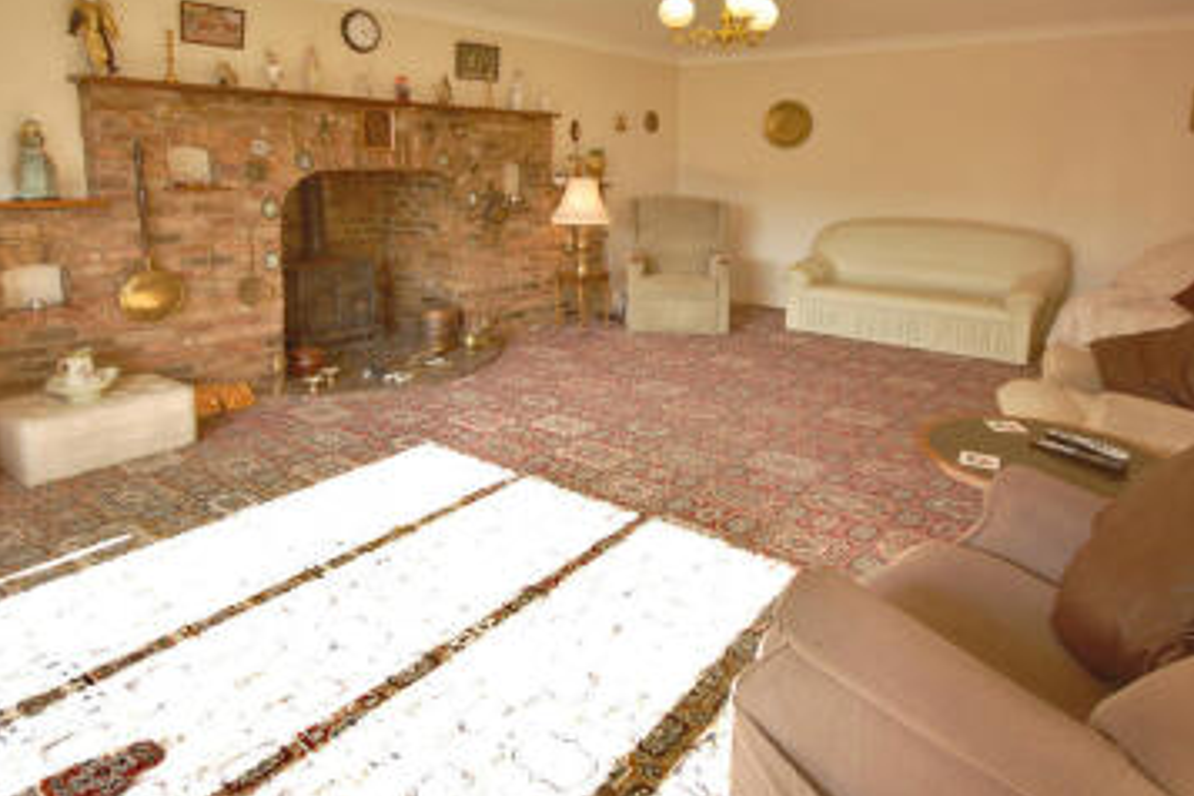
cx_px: 575
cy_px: 426
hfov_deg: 83.9
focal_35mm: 20
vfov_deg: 61.9
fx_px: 663
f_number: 4
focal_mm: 10
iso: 200
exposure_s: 1/40
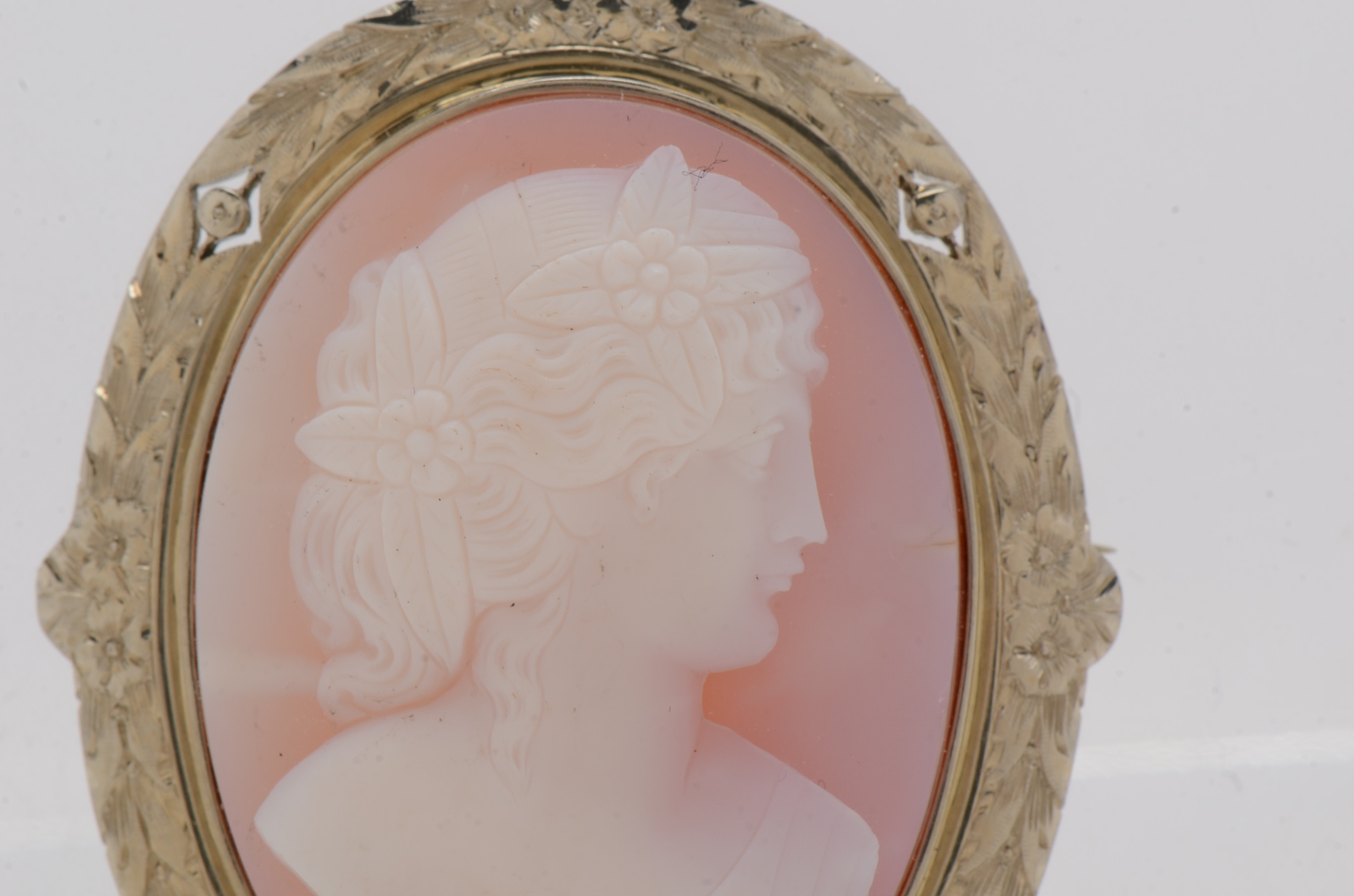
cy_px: 448
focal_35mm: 128
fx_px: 4785
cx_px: 677
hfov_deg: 16.1
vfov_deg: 10.7
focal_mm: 85
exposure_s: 1/125
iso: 200
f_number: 20
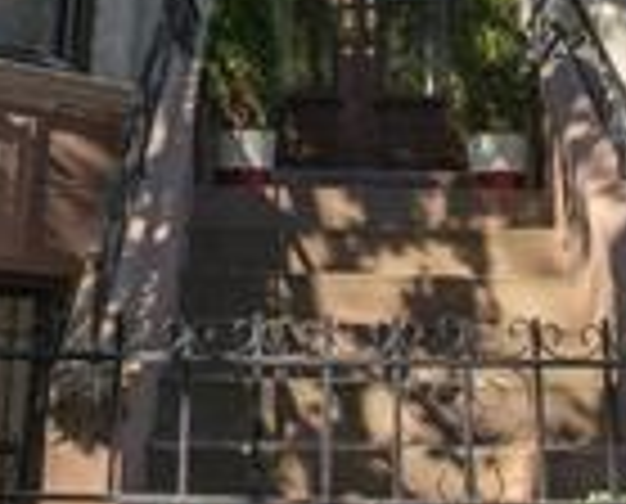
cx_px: 288
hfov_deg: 27.1
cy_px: -178
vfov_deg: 19.9
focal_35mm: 70
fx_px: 1301
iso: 1600
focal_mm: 16
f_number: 18
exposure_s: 1/125
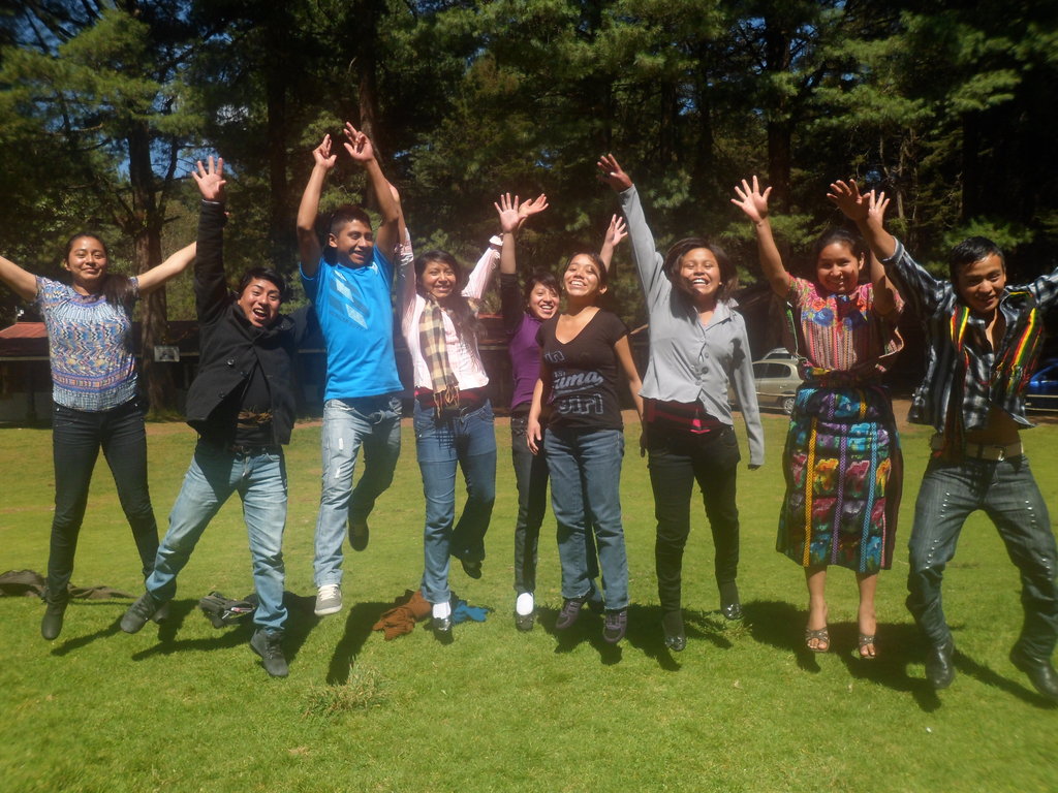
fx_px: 917
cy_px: 396
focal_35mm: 30
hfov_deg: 60.0
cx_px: 529
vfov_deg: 46.8
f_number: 3.5
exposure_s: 1/750
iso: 80
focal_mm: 5.7
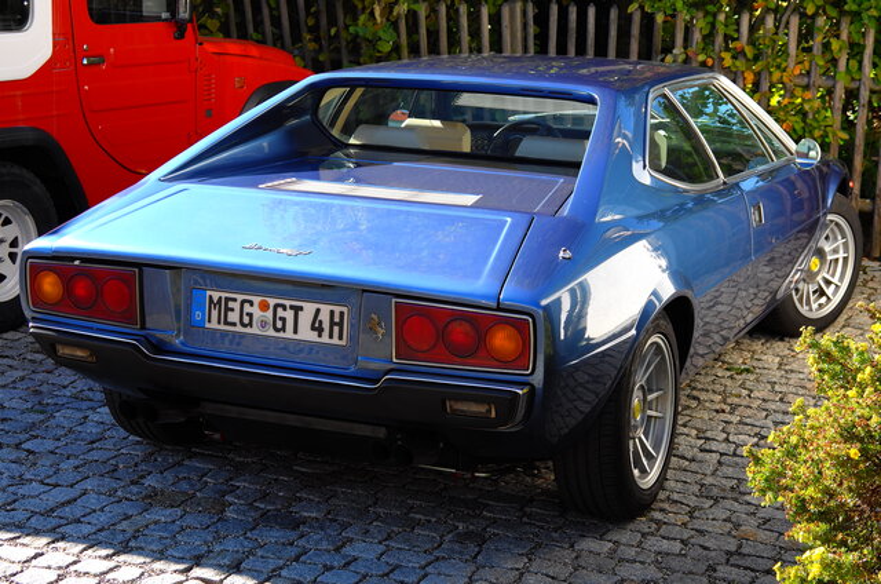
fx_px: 1710
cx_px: 440
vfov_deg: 19.4
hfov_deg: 28.9
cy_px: 292
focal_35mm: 70
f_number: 6.4
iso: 100
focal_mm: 46
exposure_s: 1/100
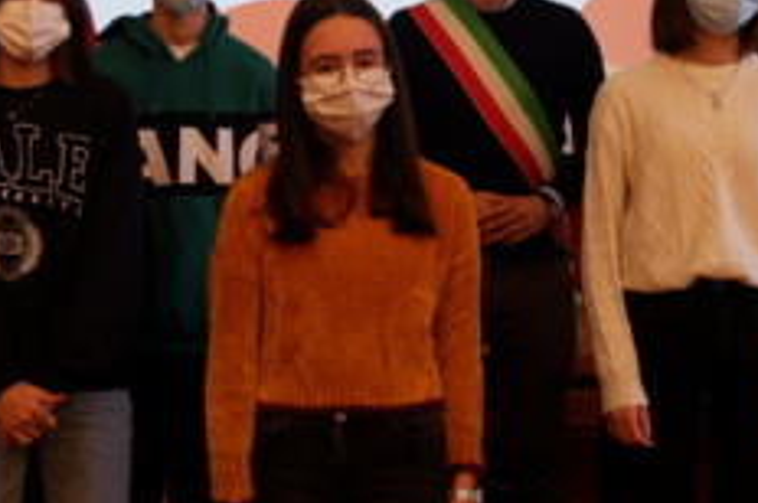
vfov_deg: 15.4
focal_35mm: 88
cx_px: 386
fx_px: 1850
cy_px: 158
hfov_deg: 23.2
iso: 500
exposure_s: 1/30
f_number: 4.2
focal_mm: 20.3
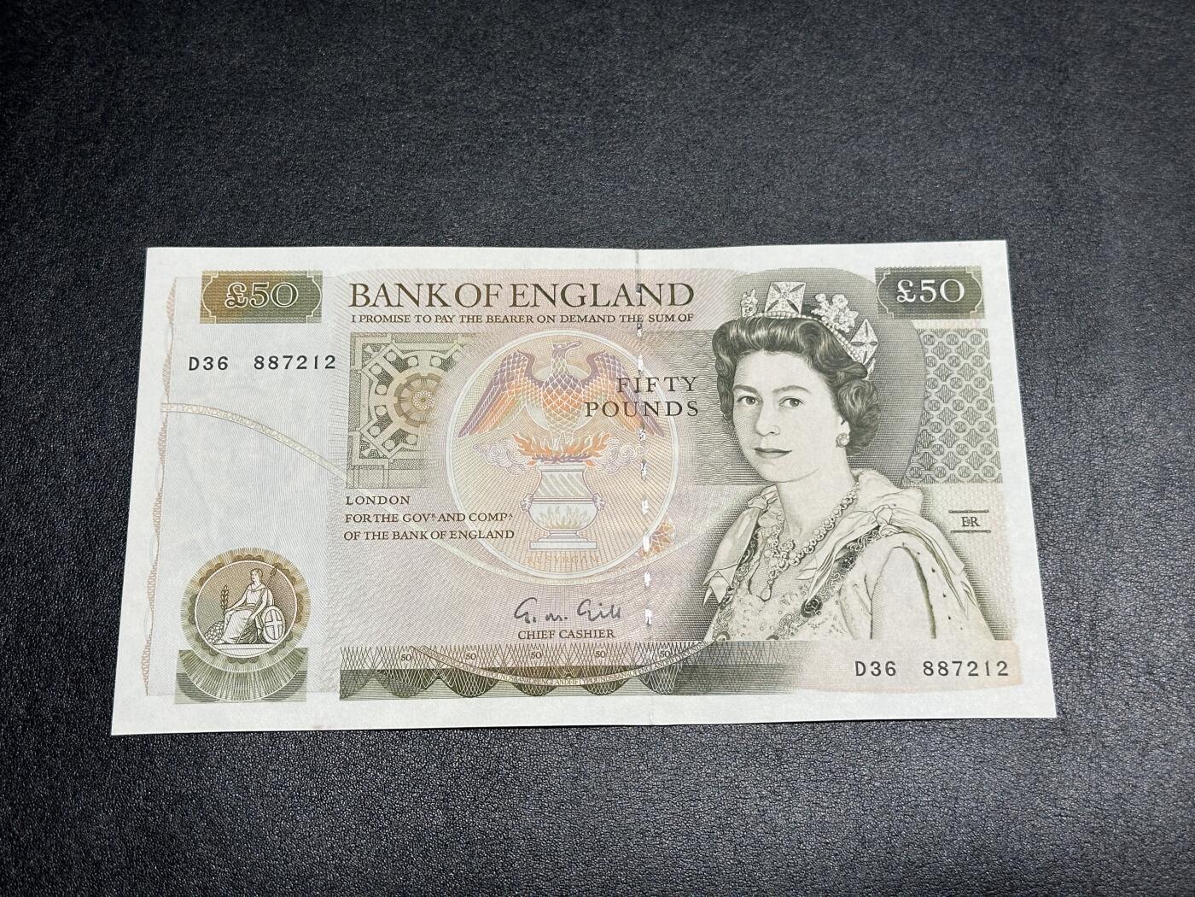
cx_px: 598
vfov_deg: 30.3
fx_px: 1657
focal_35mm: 48
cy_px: 448
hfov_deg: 39.7
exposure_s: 1/50
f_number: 1.78
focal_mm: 6.86
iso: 80
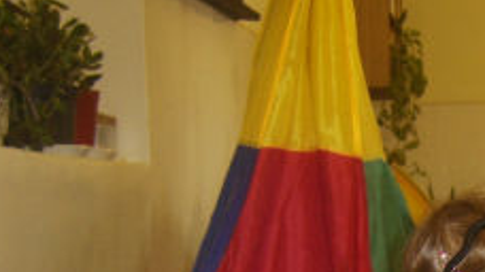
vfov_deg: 12.9
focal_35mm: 89
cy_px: 406
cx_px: 494
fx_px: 1144
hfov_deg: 22.9
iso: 141
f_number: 2.7
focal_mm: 8.13
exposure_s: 1/30
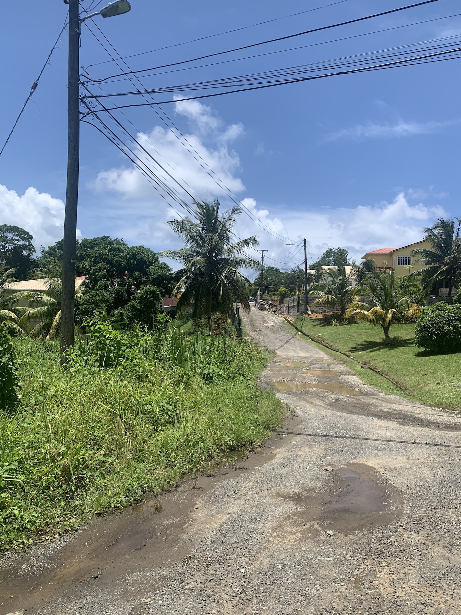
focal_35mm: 26
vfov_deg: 67.3
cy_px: 308
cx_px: 230
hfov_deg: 53.1
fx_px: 462
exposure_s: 1/2611
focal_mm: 4.25
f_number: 1.8
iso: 25
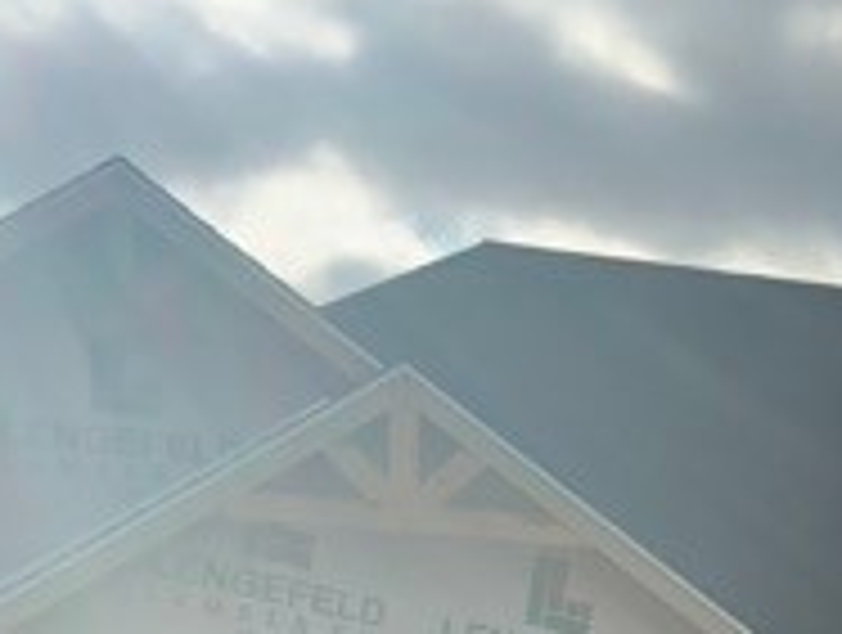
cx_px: 883
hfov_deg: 19.1
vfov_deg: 13.9
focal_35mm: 99
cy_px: 1003
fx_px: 2413
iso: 20
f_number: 1.8
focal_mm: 3
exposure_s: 1/3322
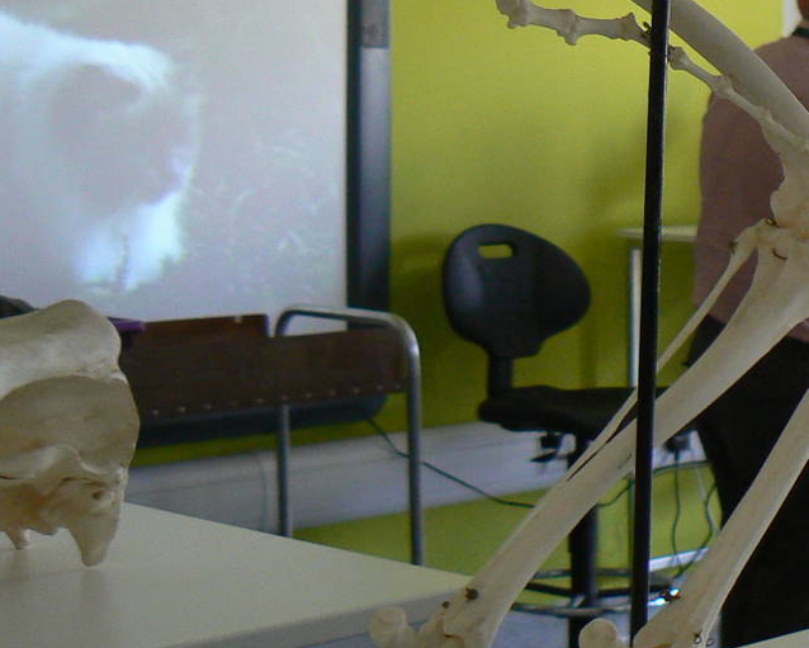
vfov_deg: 16.5
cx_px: 971
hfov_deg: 19.4
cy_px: 205
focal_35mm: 93
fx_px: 2228
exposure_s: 1/30
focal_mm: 6.4
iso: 125
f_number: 2.8
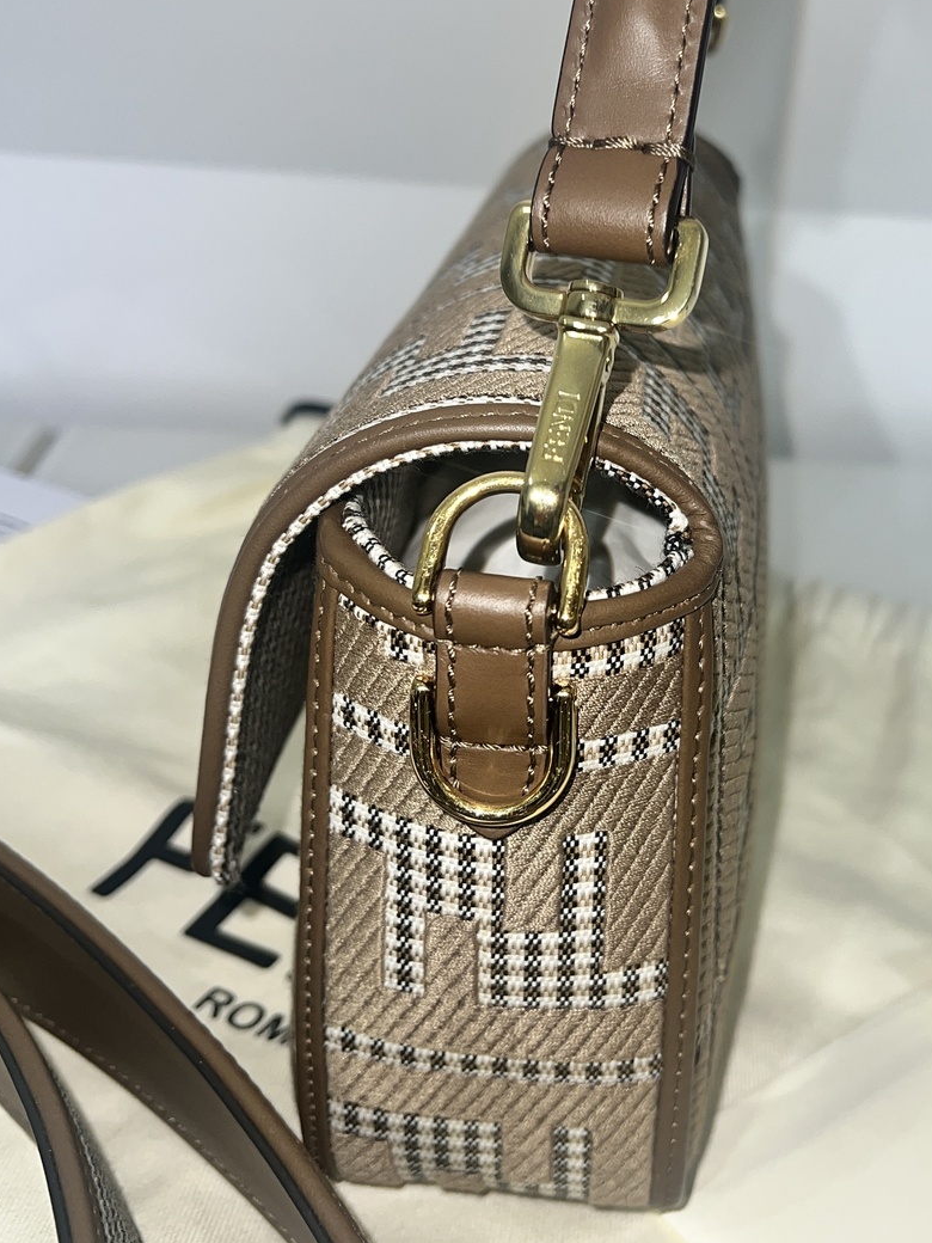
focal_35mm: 40
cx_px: 654
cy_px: 489
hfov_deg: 35.4
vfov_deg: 46.5
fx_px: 1436
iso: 32
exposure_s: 1/61
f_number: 1.5
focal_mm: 5.7
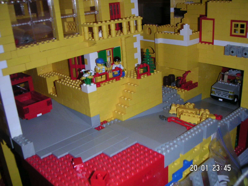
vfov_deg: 37.7
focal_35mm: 38
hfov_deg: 49.0
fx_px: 272
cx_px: 124
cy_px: 93
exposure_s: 1/45
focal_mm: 6
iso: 160
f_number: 2.8
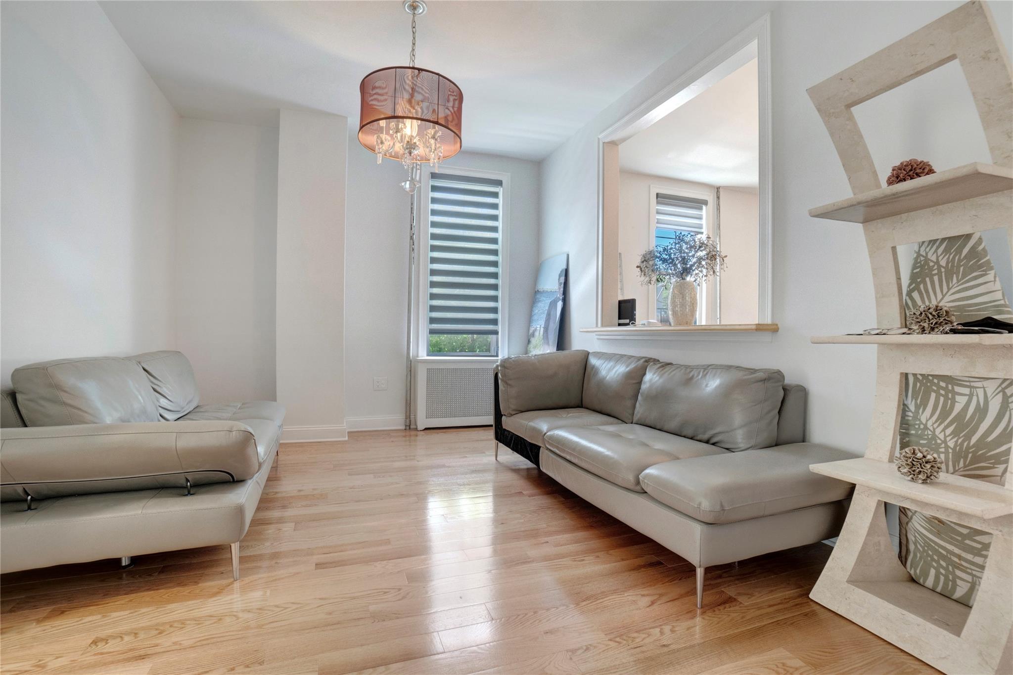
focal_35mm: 15
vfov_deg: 77.3
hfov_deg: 100.4
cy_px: 338
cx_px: 506
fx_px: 422
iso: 800
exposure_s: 1/15
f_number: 9
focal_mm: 10
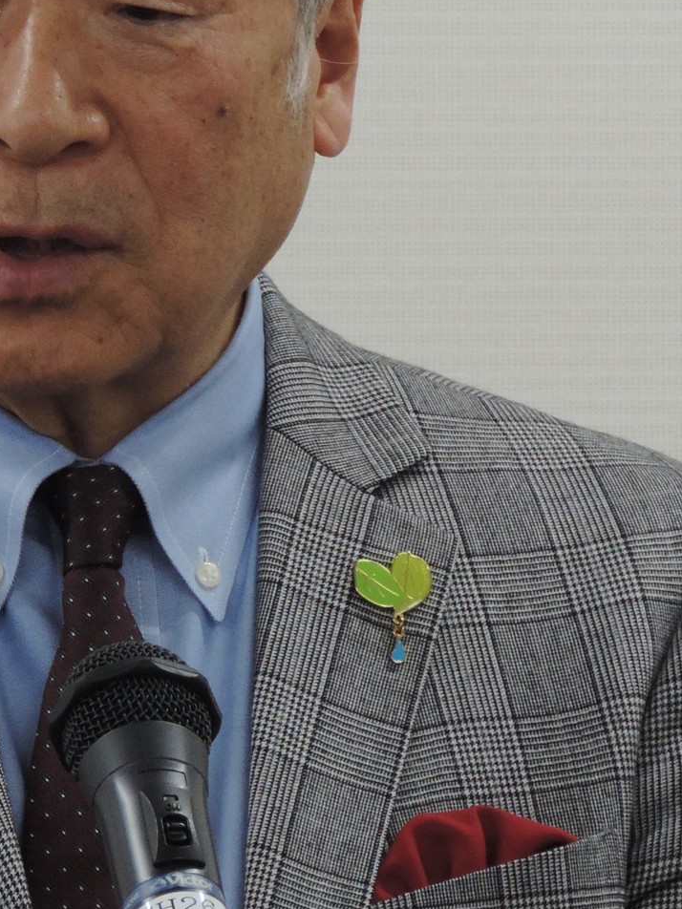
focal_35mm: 538
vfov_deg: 3.7
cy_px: 253
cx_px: 73
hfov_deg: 2.8
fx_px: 14133
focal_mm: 53.5
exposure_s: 1/50
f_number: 4.8
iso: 400
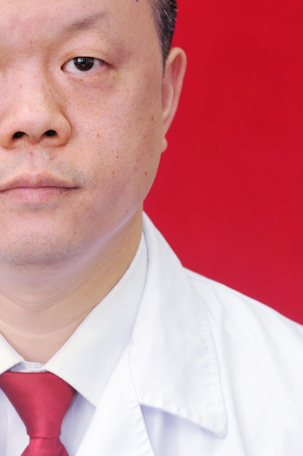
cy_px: 261
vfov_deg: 8.1
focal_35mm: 255
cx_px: 28
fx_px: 3223
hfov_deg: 5.4
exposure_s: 1/40
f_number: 6.3
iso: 1000
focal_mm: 112
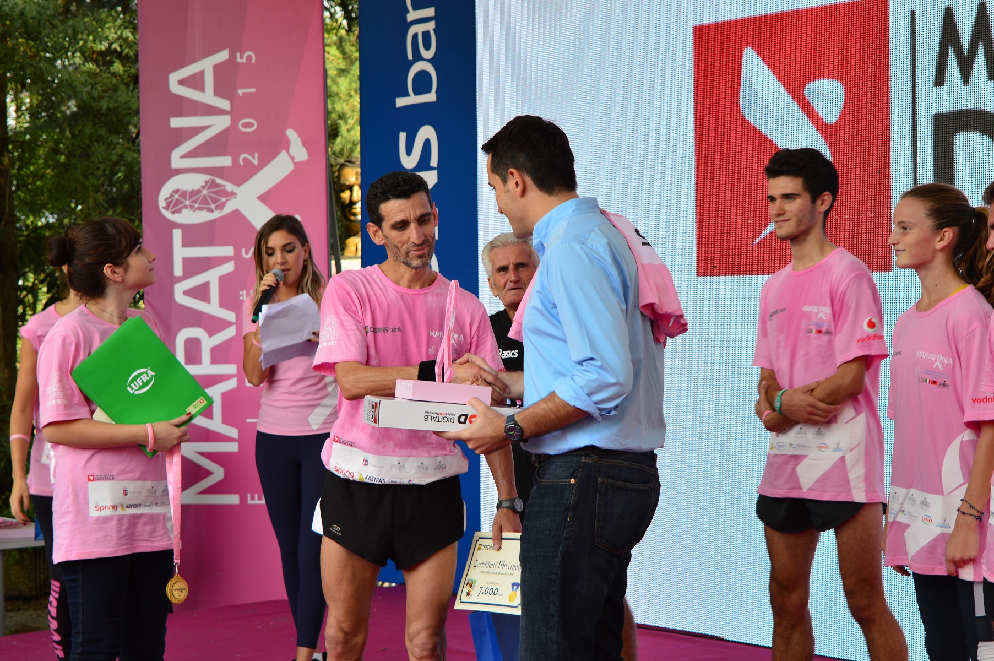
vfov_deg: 18.9
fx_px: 1986
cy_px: 330
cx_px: 497
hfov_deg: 28.1
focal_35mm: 72
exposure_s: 1/80
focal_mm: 48
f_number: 5.3
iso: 100
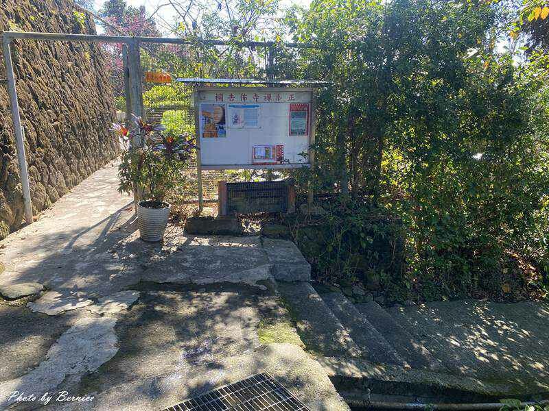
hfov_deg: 67.3
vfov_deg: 53.1
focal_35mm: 26
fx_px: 412
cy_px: 206
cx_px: 274
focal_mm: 4.25
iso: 32
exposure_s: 1/308
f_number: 1.8
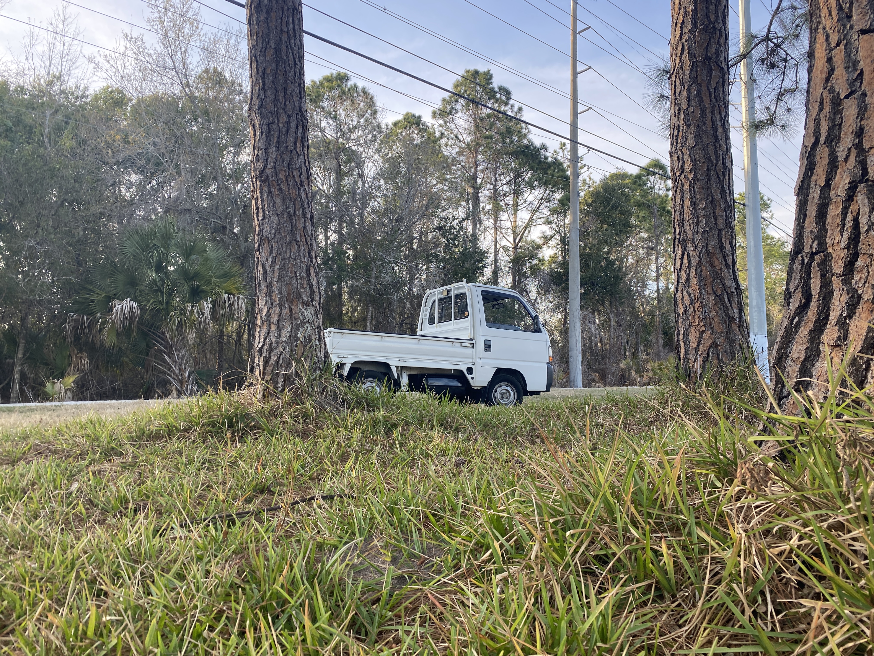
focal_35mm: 26
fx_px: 656
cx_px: 437
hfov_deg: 67.3
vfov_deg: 53.1
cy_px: 328
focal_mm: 4.25
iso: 32
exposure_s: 1/317
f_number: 1.8
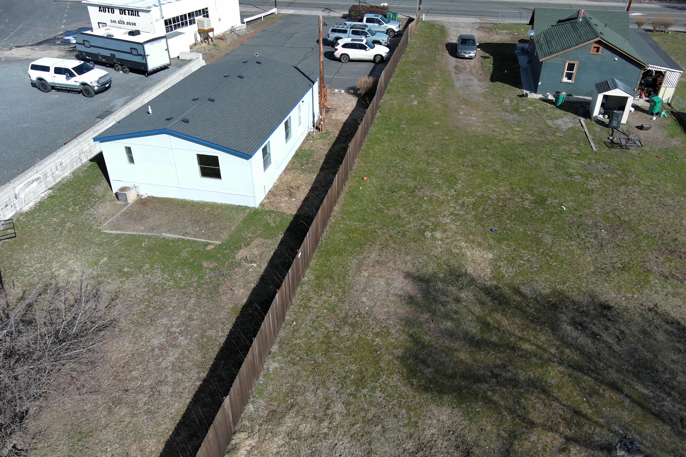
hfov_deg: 63.7
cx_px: 343
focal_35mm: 29
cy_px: 228
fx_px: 553
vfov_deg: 45.0
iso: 100
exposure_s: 1/1170
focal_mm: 10.1
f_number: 2.8
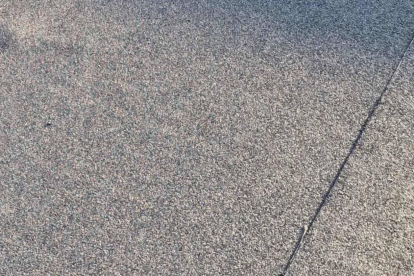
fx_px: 874
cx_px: 38
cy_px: 202
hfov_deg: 25.8
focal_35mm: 76
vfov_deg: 17.8
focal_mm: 6.4
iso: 50
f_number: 1.8
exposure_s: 1/180
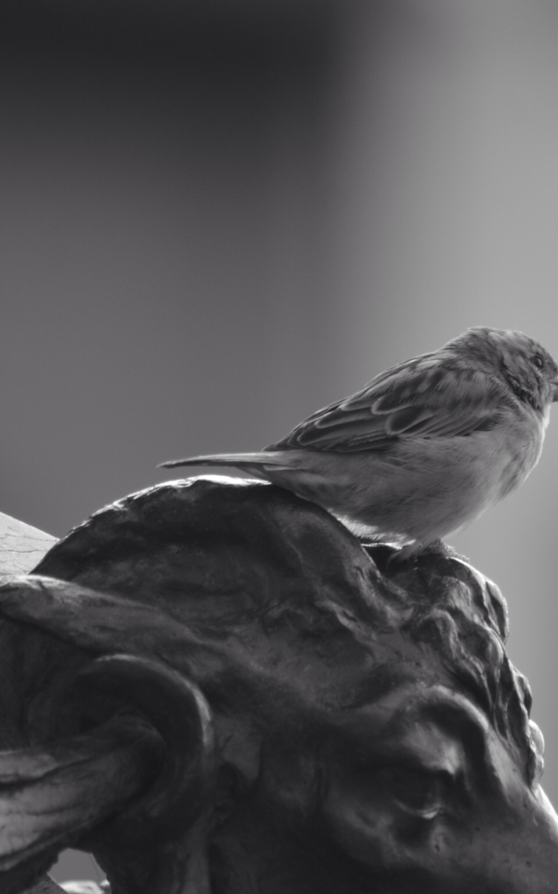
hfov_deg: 1.9
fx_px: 16820
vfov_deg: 3.0
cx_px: 402
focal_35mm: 691
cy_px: 447
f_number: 5.6
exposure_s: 1/160
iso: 200
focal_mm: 300
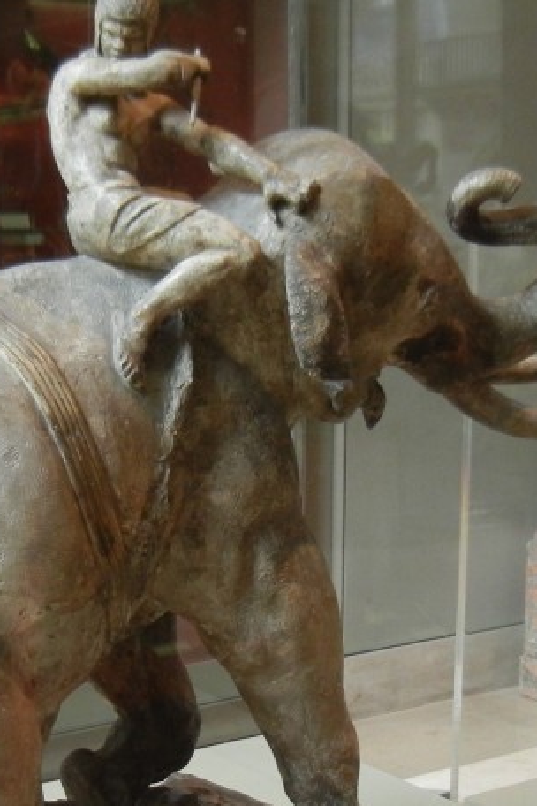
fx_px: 1566
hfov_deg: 19.4
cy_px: 551
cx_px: 175
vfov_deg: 28.6
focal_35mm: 70
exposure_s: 1/23.1
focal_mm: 5.4
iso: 400
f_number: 3.5
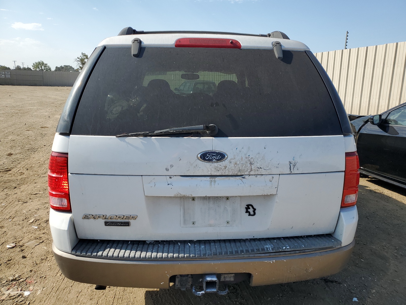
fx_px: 305
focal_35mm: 26
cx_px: 203
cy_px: 152
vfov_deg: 53.1
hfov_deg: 67.3
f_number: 1.5
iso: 50
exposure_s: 1/2500
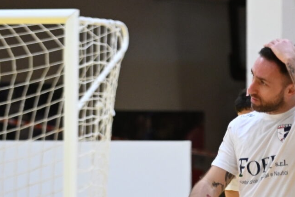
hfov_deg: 4.0
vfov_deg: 2.7
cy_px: 156
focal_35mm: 518
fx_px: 4247
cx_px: 447
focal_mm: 130
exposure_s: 1/640
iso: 2500
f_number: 3.5
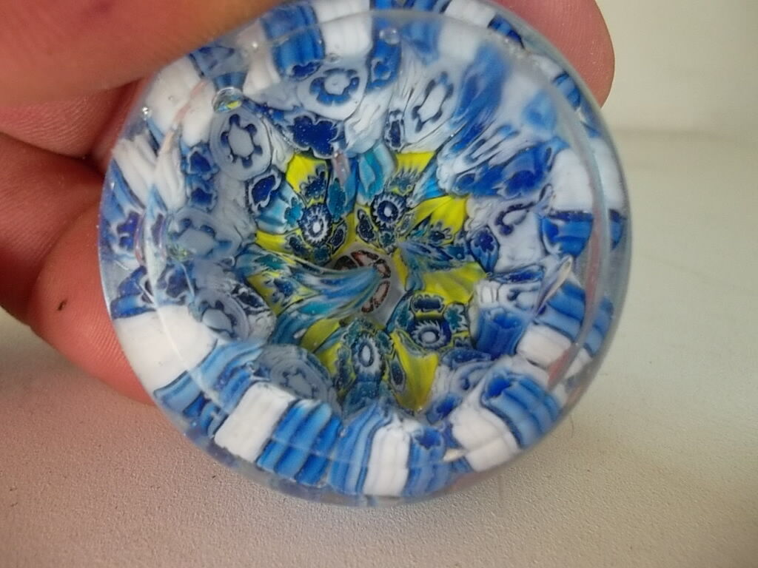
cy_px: 284
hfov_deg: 63.4
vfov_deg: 49.7
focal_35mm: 28
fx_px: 613
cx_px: 379
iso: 150
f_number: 3.3
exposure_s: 1/45
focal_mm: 4.1
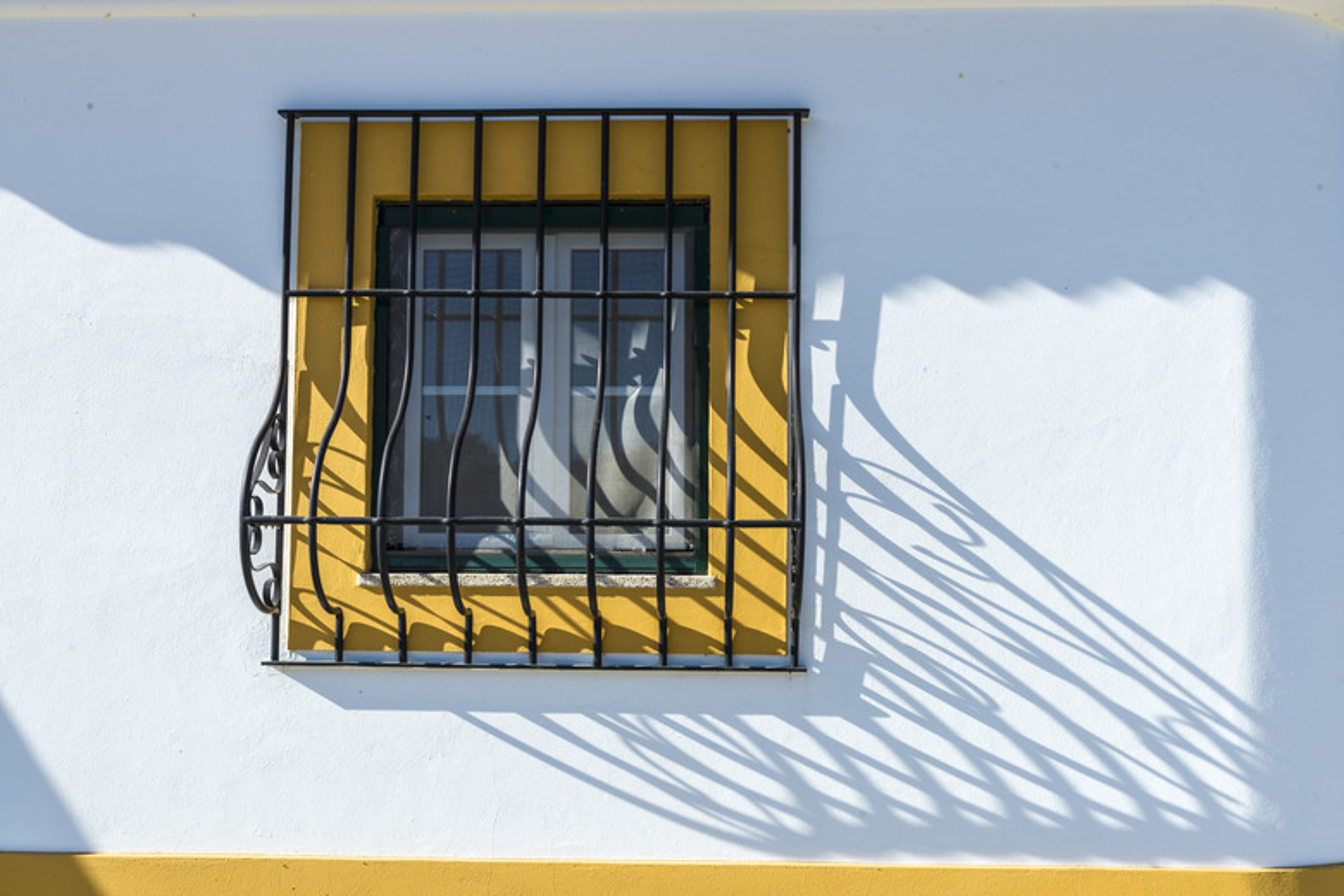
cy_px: 448
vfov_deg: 35.1
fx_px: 1419
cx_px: 672
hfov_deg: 50.7
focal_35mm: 38
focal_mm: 38
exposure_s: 1/80
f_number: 14
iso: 100
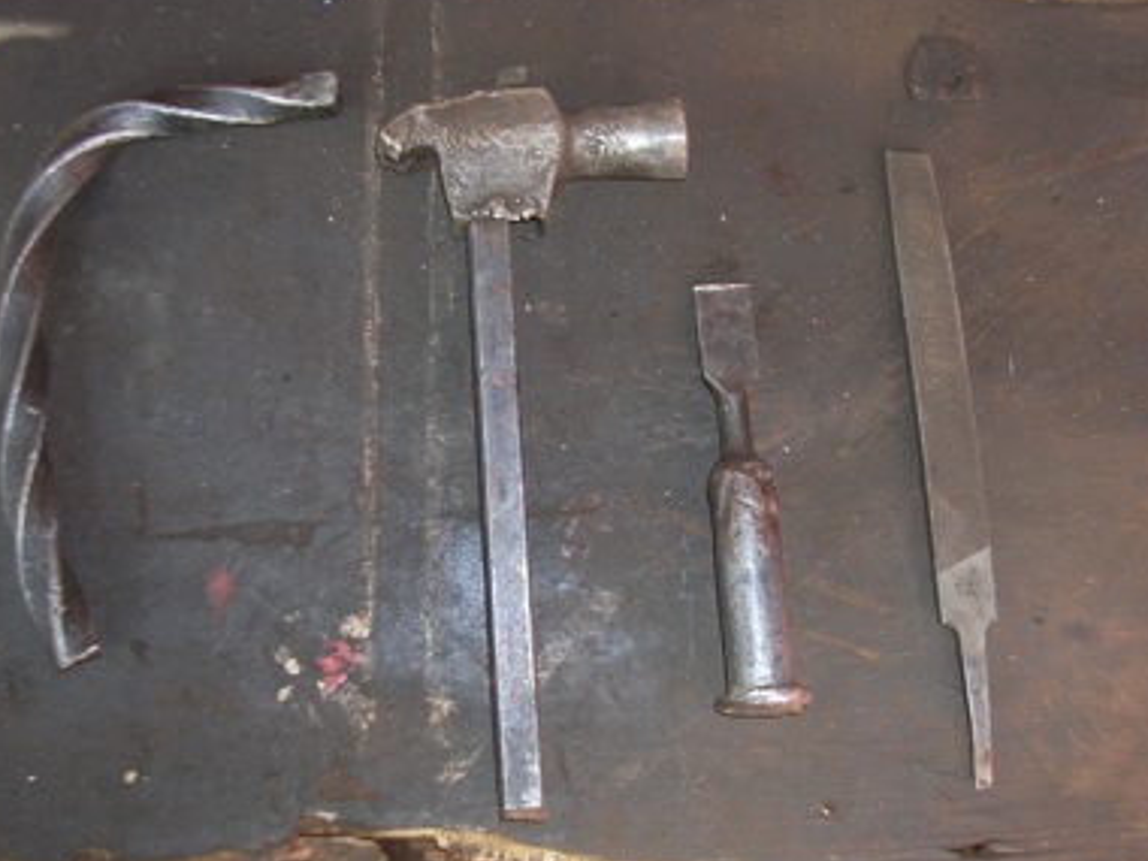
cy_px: 432
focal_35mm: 40
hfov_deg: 46.8
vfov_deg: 36.0
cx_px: 565
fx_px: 1327
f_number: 2.8
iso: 50
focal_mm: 5.8
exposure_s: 1/60.1
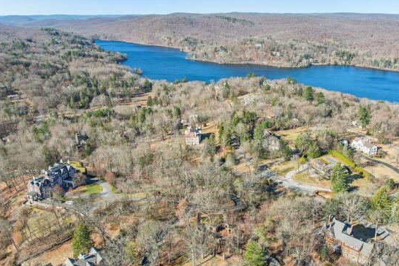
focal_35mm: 29
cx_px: 232
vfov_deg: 44.8
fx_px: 321
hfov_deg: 63.3
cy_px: 156
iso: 150
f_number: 2.8
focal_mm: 8.4
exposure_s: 1/1500
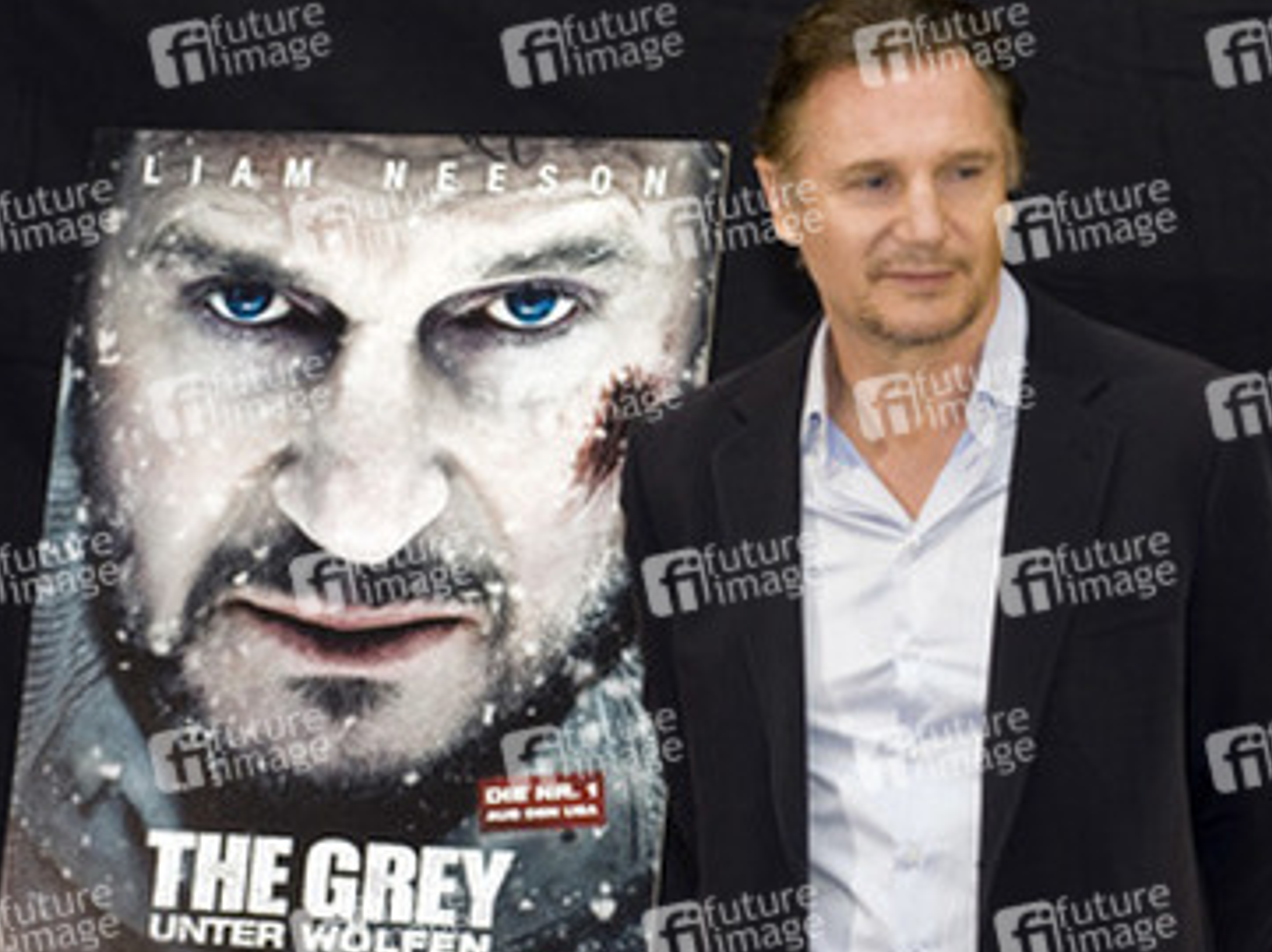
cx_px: 638
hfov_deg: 20.5
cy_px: 487
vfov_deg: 15.4
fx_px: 3524
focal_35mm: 96
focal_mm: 80
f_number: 5
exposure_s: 1/200
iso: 1600
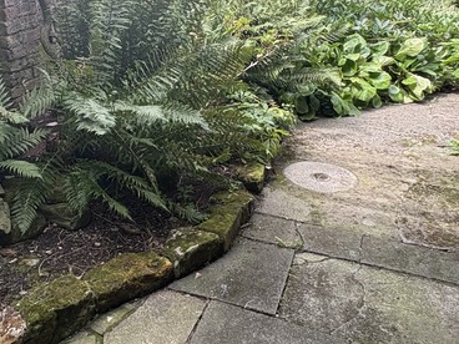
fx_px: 517
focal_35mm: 39
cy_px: 116
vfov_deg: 36.5
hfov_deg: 46.2
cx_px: 117
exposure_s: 1/133
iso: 40
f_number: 2.2
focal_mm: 2.22
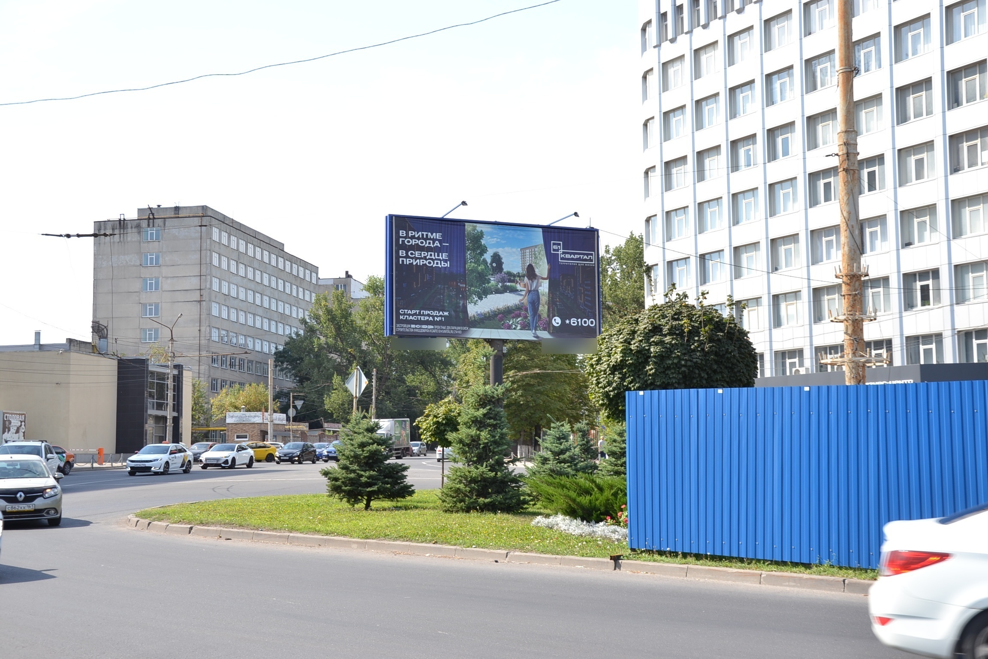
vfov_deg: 29.9
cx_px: 494
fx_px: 1235
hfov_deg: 43.6
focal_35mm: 45
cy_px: 330
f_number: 5.6
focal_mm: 30
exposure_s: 1/125
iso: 100
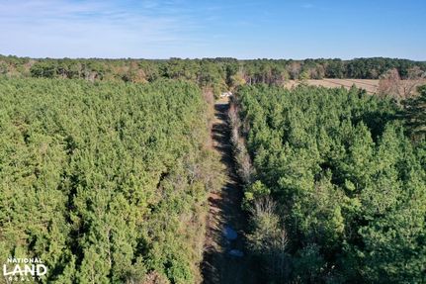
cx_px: 213
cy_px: 142
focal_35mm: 28
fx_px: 331
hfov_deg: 65.5
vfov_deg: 46.4
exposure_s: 1/2000
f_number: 2.8
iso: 100
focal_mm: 10.26
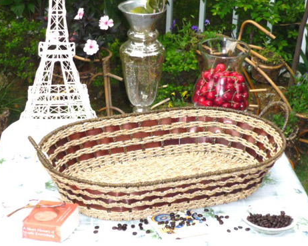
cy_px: 122
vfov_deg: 16.5
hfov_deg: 20.6
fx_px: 847
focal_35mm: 93
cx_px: 148
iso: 320
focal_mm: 9.1
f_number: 3.4
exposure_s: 1/40
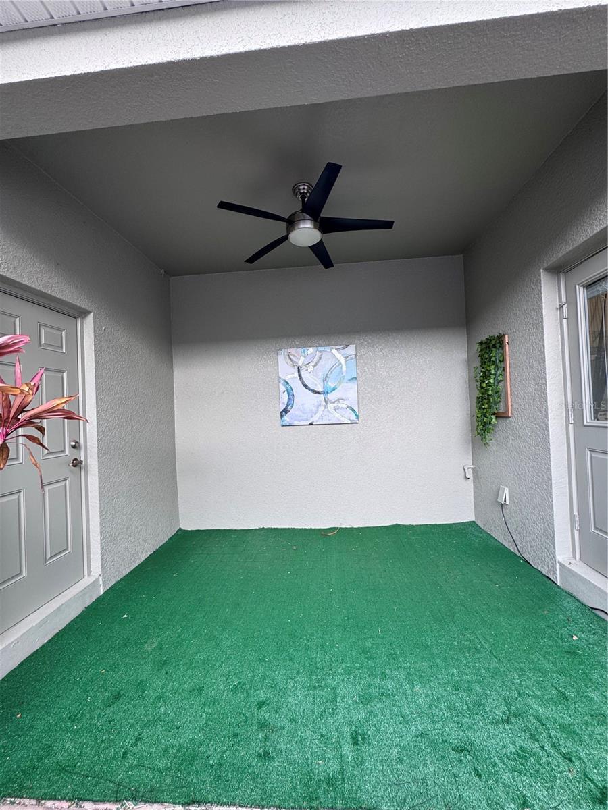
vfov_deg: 102.1
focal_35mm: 14
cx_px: 304
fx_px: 328
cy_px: 405
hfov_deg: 85.7
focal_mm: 2.22
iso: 40
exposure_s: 1/110
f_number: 2.2
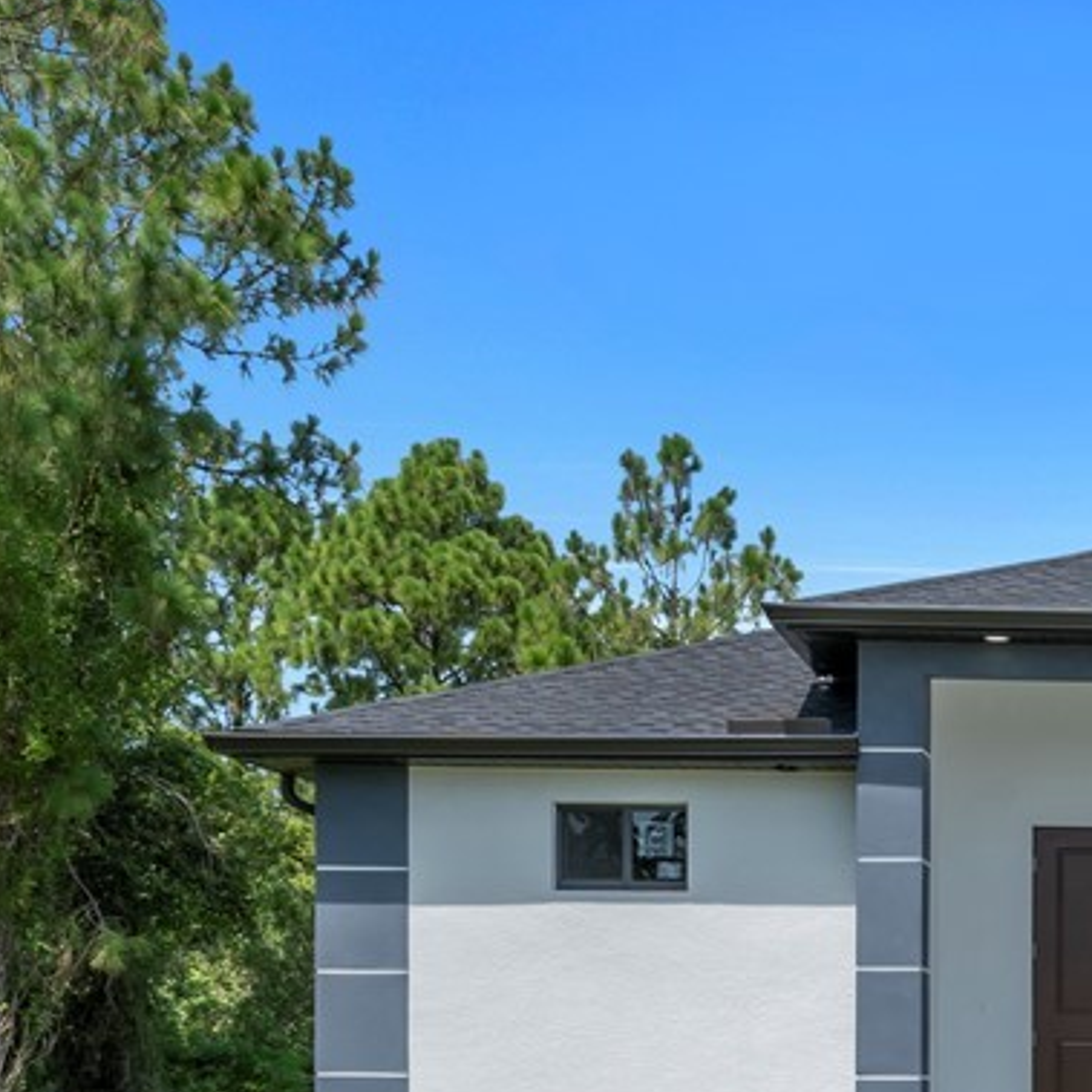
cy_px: 932
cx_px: 1364
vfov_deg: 23.2
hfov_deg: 21.7
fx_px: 2605
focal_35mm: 73
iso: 100
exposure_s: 1/320
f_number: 8
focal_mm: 20
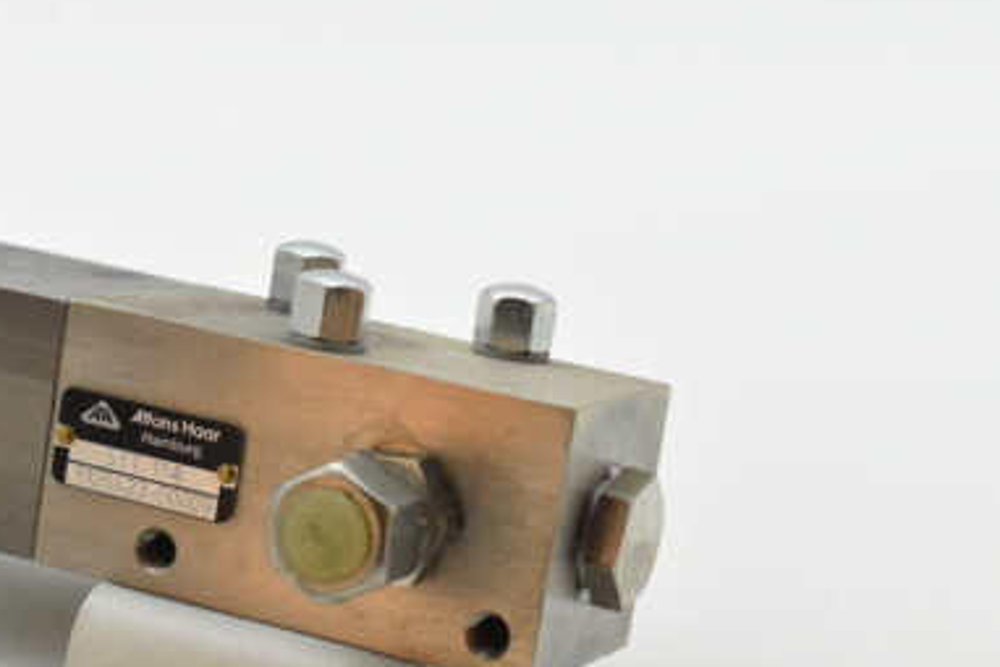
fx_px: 3140
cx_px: 228
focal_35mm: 113
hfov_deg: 18.0
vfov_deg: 12.1
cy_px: 421
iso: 1600
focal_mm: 48
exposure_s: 1/1000
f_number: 8
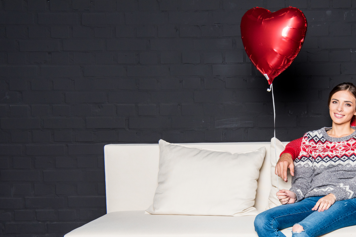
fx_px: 653
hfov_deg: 29.8
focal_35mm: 66
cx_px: 281
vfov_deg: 20.5
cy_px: 178
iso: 200
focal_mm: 40
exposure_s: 1/125
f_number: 13
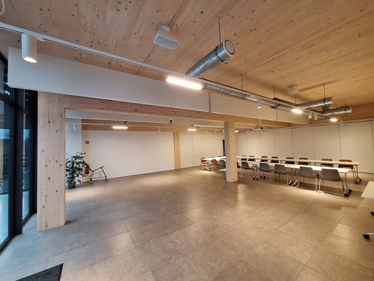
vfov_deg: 89.9
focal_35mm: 13
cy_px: 140
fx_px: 140
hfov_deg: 106.2
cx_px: 187
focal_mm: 1.74
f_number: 2.2
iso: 160
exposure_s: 1/40
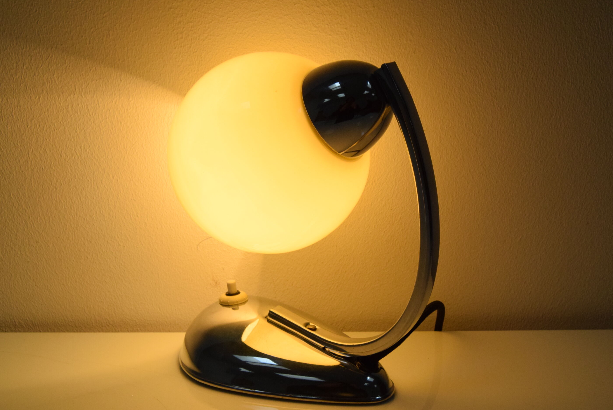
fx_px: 818
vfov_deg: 28.1
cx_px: 313
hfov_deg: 41.1
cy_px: 216
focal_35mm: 48
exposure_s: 1/320
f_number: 9
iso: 1600
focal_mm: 30
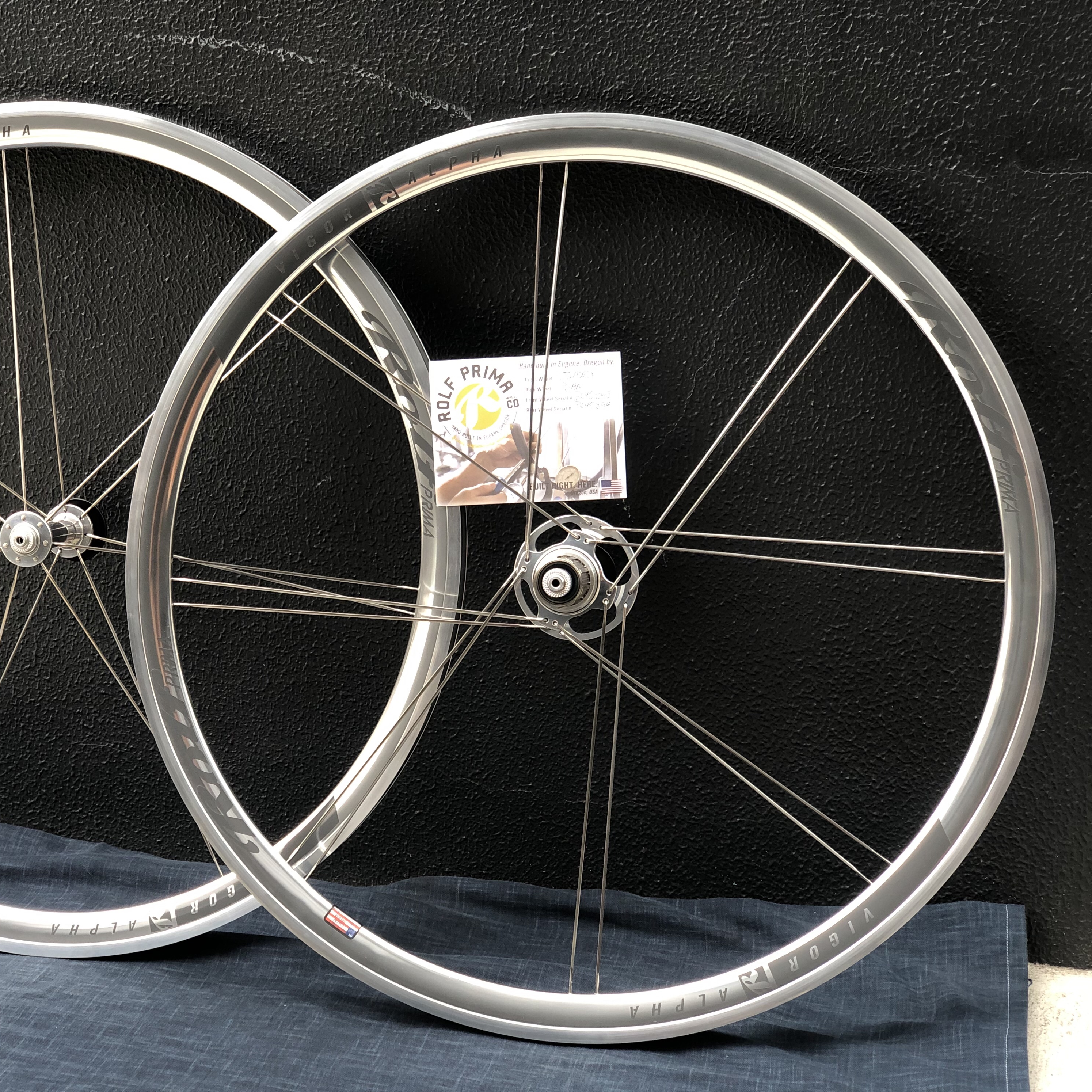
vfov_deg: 27.7
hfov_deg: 27.6
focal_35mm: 62
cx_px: 364
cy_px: 548
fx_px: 2213
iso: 32
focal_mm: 6
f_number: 2.4
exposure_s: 1/60
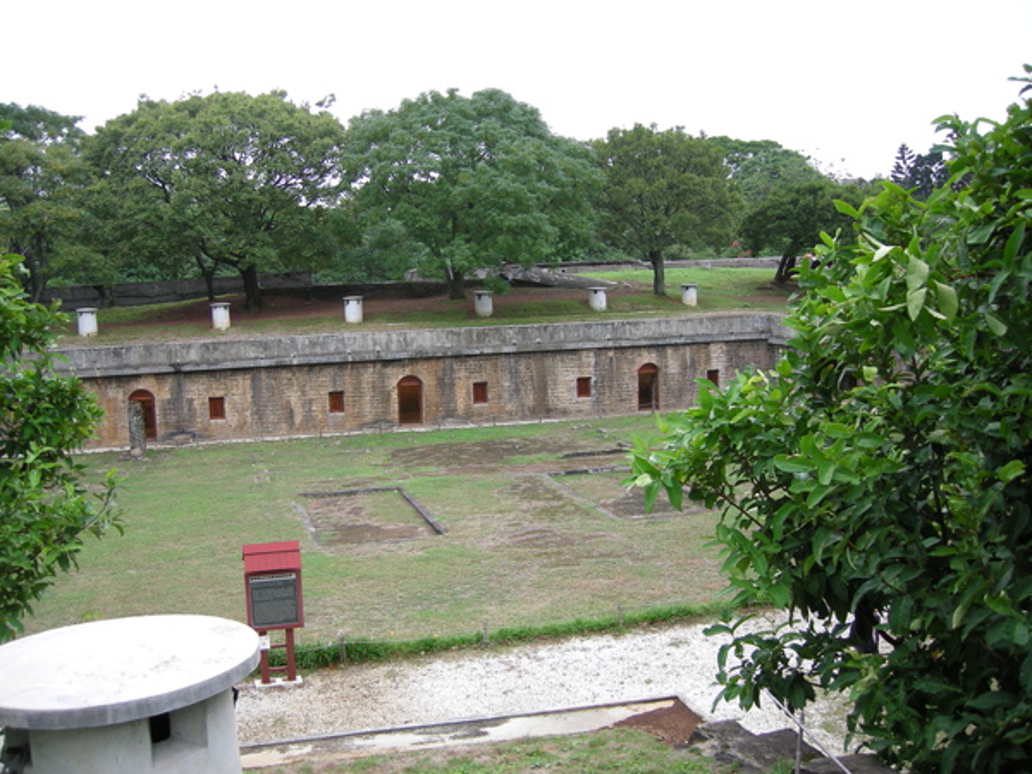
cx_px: 516
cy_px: 387
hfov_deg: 51.4
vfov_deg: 39.7
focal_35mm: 36
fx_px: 1073
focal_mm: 7.5
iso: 100
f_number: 2.7
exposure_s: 1/36.7
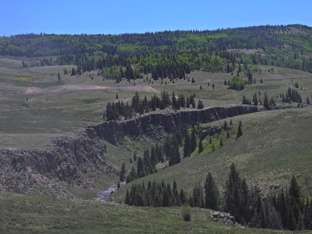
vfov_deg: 19.6
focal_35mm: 75
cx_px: 156
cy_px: 117
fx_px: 676
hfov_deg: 26.0
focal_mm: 13.4
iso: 100
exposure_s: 1/2000
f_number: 3.5
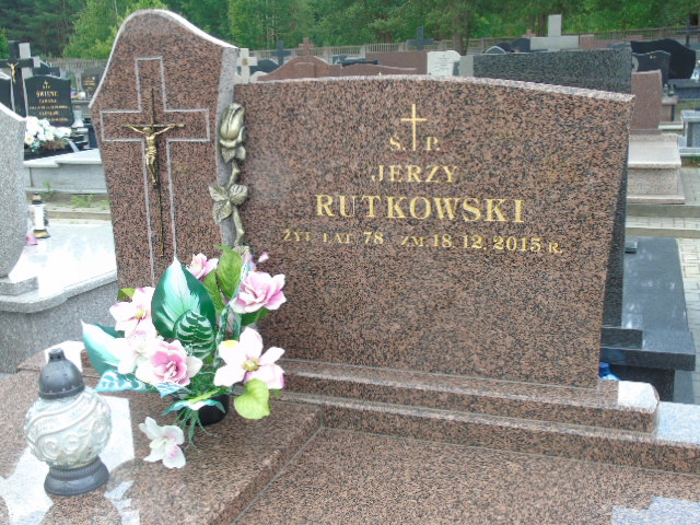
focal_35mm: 40
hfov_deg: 46.8
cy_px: 262
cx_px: 350
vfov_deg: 36.0
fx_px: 809
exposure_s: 1/125
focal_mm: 7.1
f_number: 3.9
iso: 80
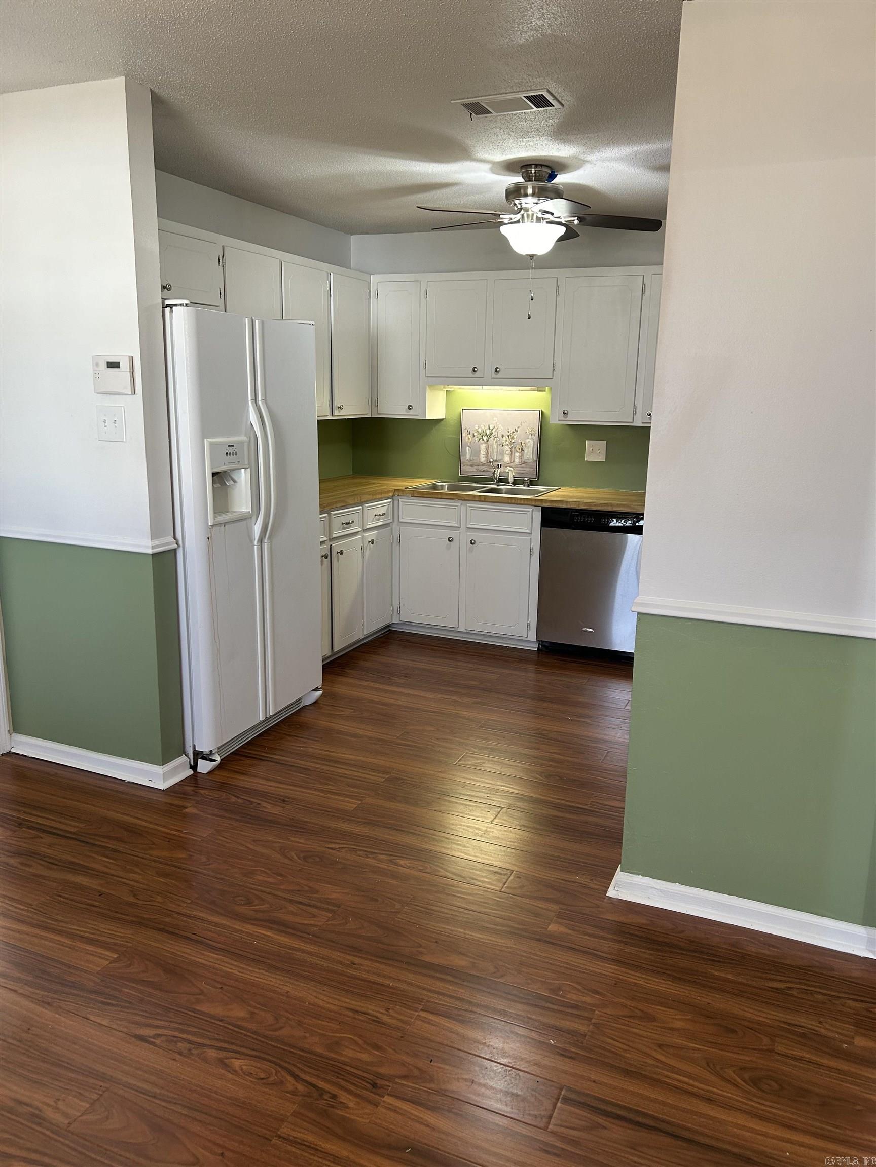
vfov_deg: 67.3
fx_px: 877
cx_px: 438
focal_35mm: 26
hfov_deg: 53.1
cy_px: 584
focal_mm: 5.7
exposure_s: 1/60
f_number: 1.5
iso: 100
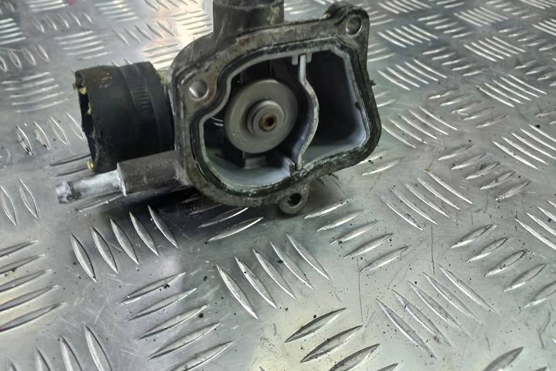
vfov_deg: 40.8
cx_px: 238
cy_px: 133
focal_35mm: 32
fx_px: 494
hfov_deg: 58.5
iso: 64
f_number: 1.8
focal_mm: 4.6
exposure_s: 1/50
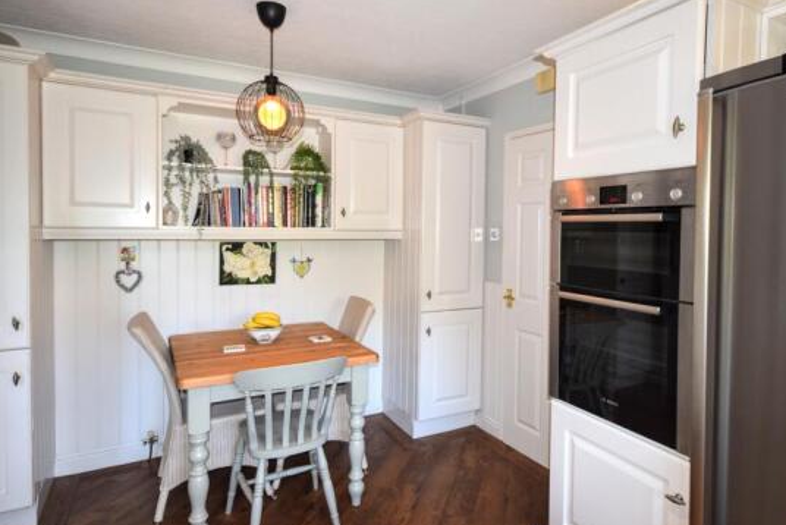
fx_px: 481
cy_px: 246
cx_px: 408
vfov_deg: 57.2
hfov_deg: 78.5
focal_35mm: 22
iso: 800
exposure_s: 1/100
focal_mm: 12
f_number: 5
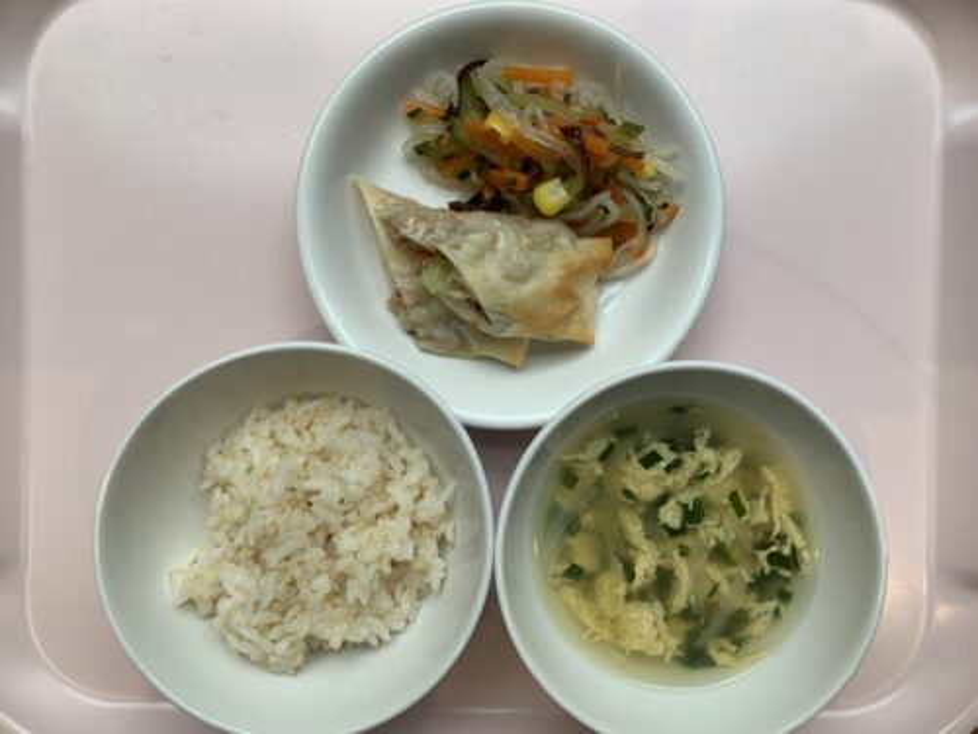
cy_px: 367
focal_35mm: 26
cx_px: 489
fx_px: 735
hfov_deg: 67.3
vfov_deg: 53.1
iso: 64
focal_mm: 4.25
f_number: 1.8
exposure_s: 1/121
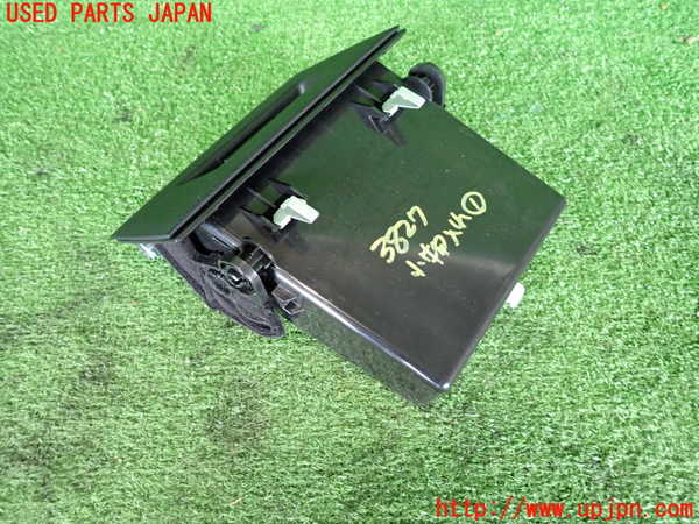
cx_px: 350
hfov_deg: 69.4
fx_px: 505
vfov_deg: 54.9
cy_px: 262
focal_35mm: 25
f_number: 2
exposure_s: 1/60
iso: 640
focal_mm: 4.5
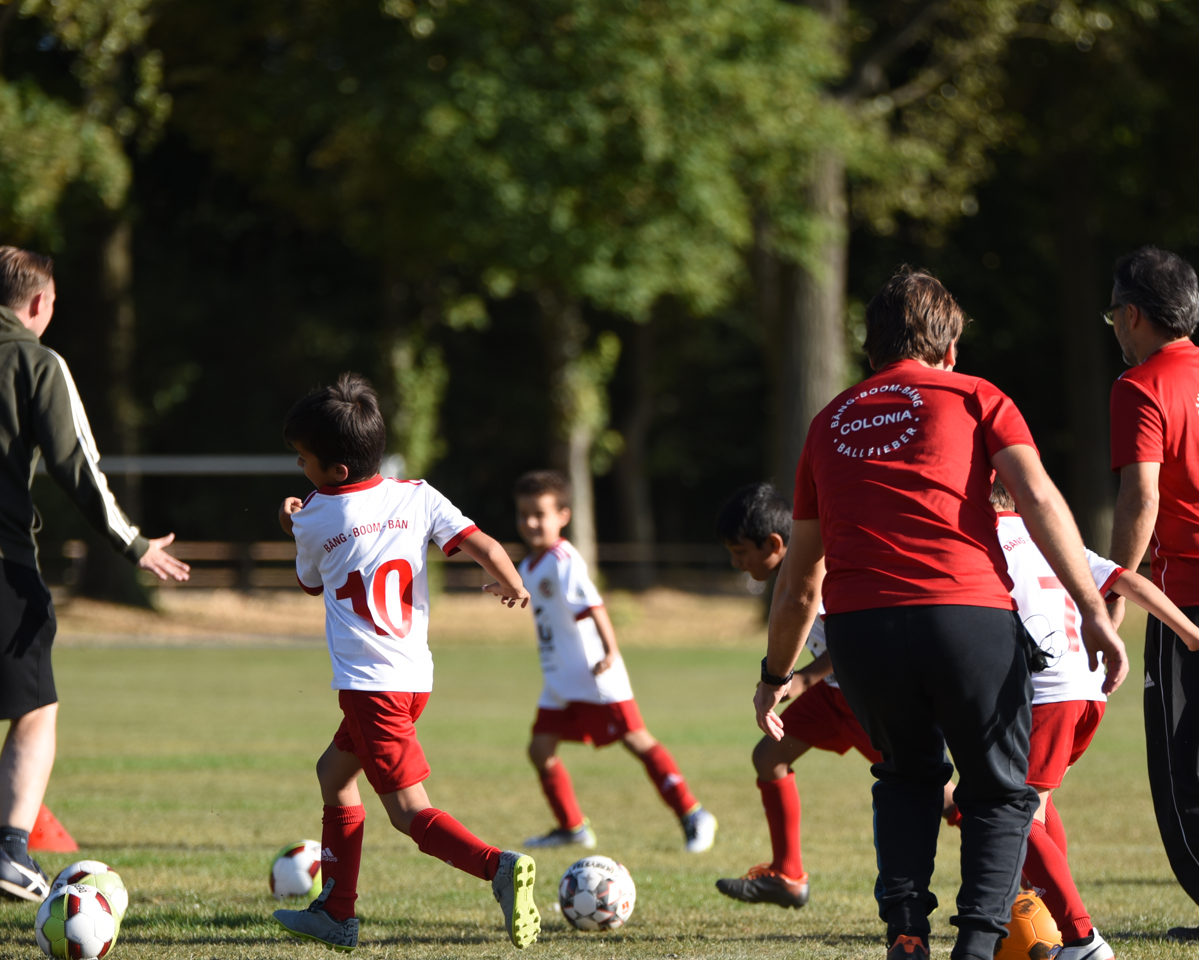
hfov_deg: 8.4
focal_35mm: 230
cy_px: 564
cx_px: 709
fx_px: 8162
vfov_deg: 6.7
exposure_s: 1/2000
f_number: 2.8
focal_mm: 145
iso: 200
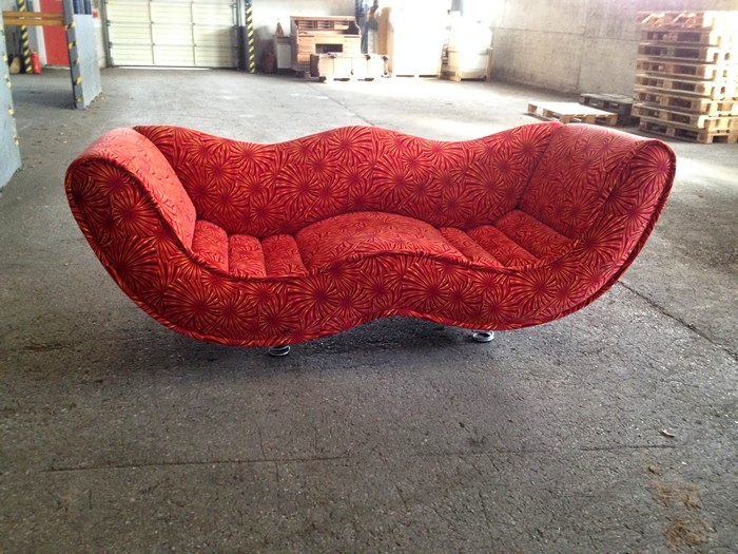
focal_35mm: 35
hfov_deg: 52.6
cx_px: 369
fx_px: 746
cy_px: 277
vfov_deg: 40.7
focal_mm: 4.28
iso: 200
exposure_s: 1/20
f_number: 2.4
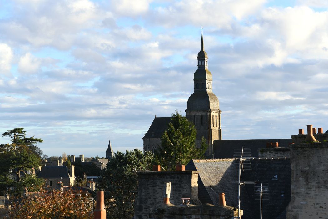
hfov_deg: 23.9
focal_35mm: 85
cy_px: 110
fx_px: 774
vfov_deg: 16.1
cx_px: 164
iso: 500
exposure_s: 1/1250
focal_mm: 85
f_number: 6.3
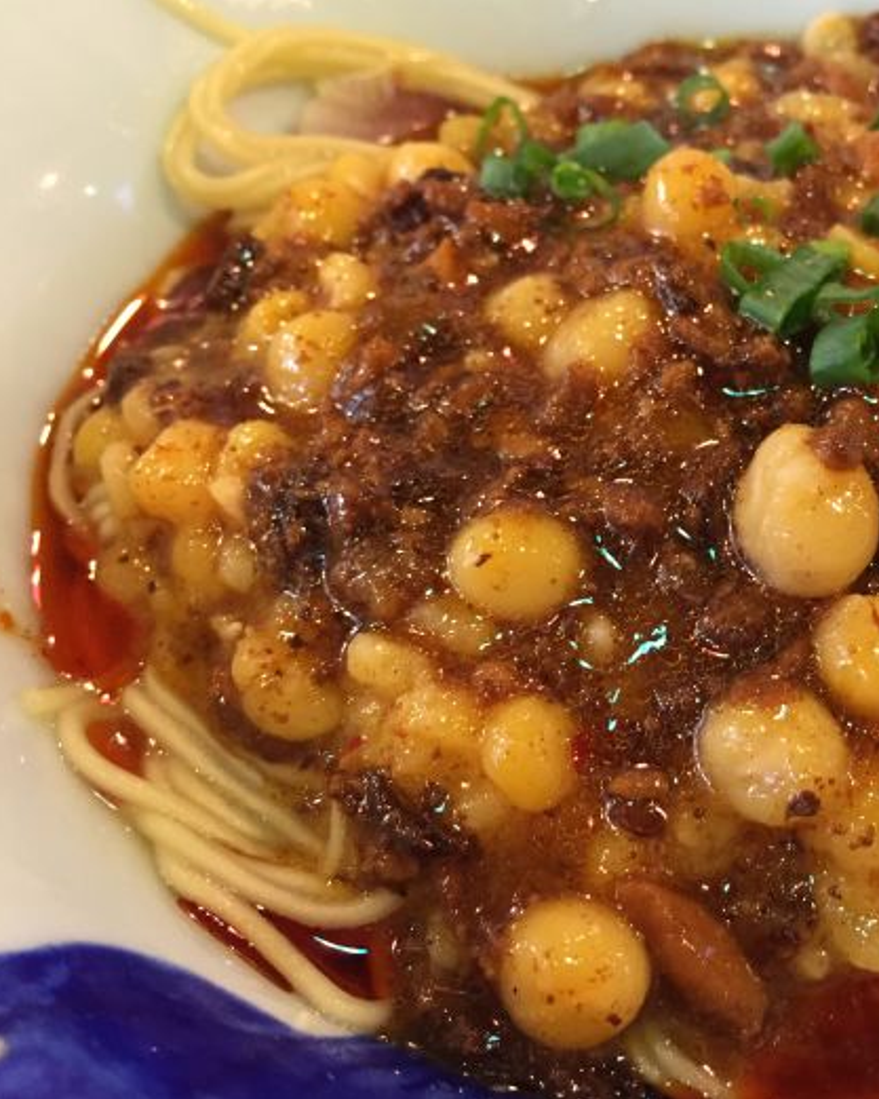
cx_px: 725
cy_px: 550
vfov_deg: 47.9
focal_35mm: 38
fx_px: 1235
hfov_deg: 37.5
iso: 250
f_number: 2.2
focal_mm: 4.15
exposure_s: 1/30
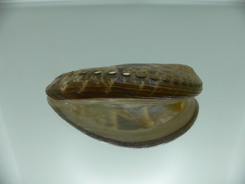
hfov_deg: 52.6
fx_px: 248
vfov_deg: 40.7
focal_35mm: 35
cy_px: 92
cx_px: 122
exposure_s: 1/100
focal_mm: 4.6
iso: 80
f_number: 2.8
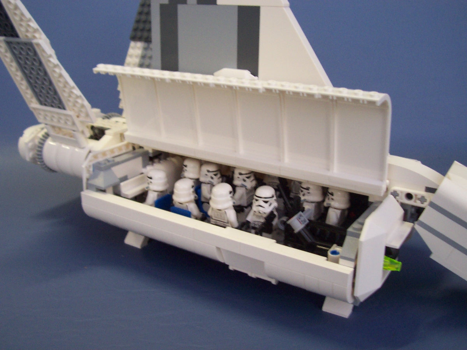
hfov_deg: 50.1
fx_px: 499
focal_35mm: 37
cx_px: 234
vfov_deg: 38.7
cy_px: 175
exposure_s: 1/8
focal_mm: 5.6
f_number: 2.8
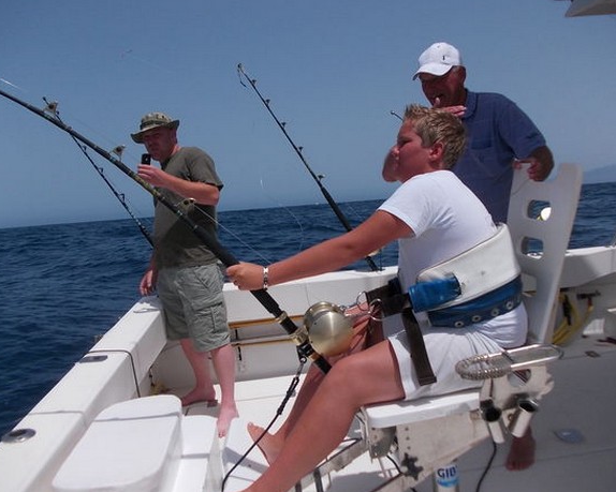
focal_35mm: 30
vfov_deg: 48.5
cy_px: 244
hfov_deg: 58.8
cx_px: 308
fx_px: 547
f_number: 5.4
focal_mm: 4
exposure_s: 1/800
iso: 80
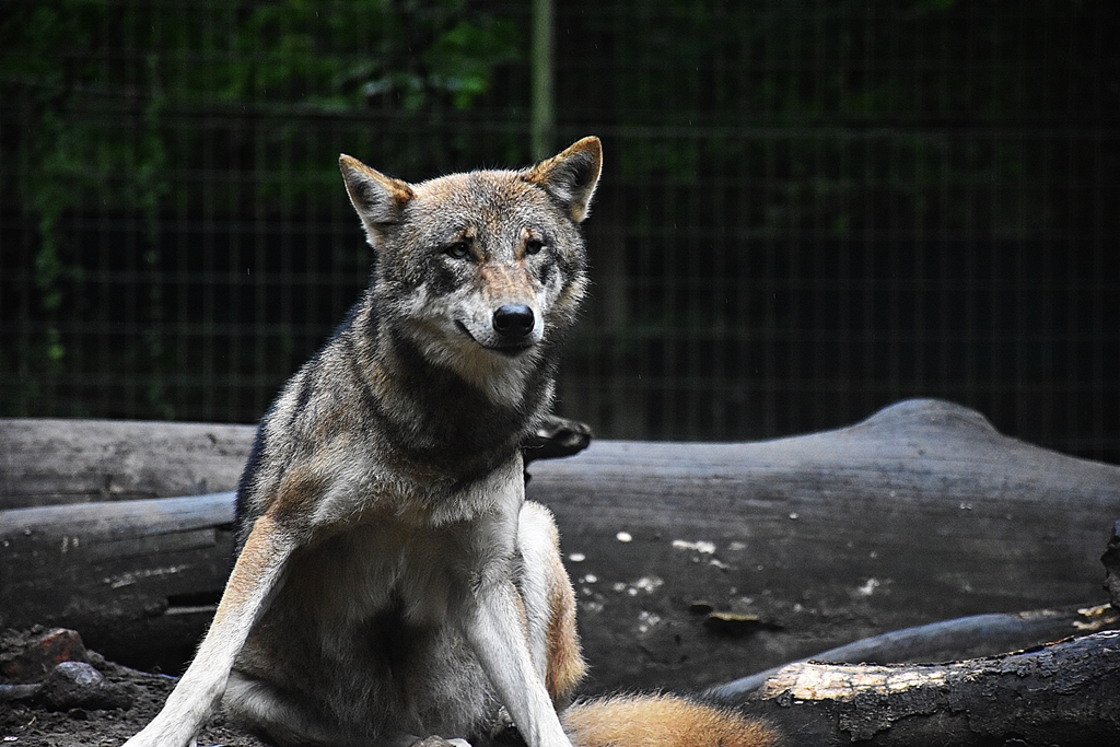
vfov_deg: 6.5
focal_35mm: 210
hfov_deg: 9.8
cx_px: 560
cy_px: 374
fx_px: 6534
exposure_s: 1/500
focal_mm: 140
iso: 3200
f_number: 5.6
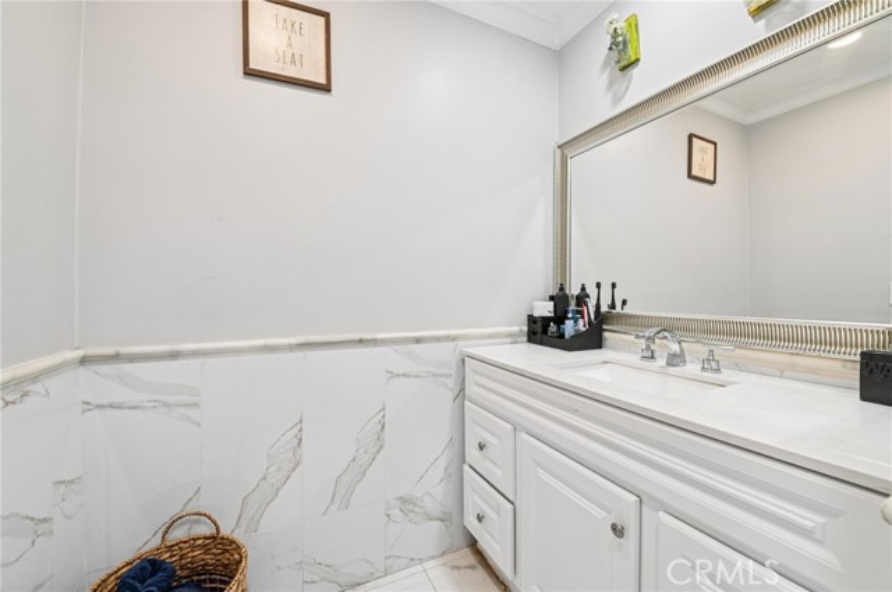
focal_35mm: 14
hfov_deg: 104.3
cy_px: 296
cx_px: 446
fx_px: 346
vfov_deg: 81.1
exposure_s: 1/8
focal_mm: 14
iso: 250
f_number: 8
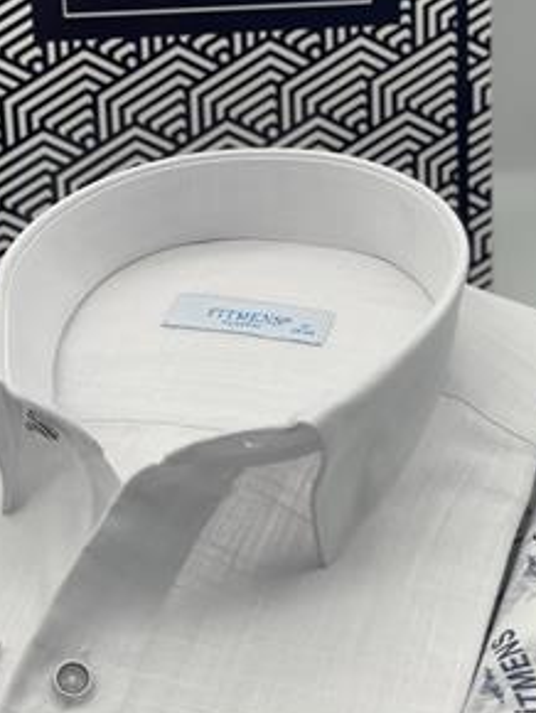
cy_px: 306
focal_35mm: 74
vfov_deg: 26.3
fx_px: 1526
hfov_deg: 19.9
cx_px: 246
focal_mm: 6
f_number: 2
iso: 25
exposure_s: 1/168
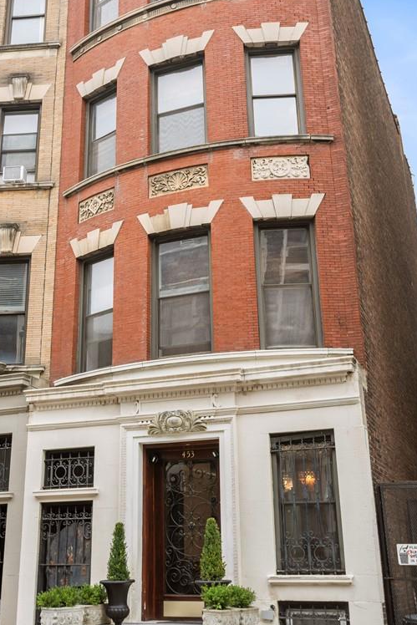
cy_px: 257
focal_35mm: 45
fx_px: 781
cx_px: 148
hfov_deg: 29.7
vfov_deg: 43.4
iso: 100
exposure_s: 1/10
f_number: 8
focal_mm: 31
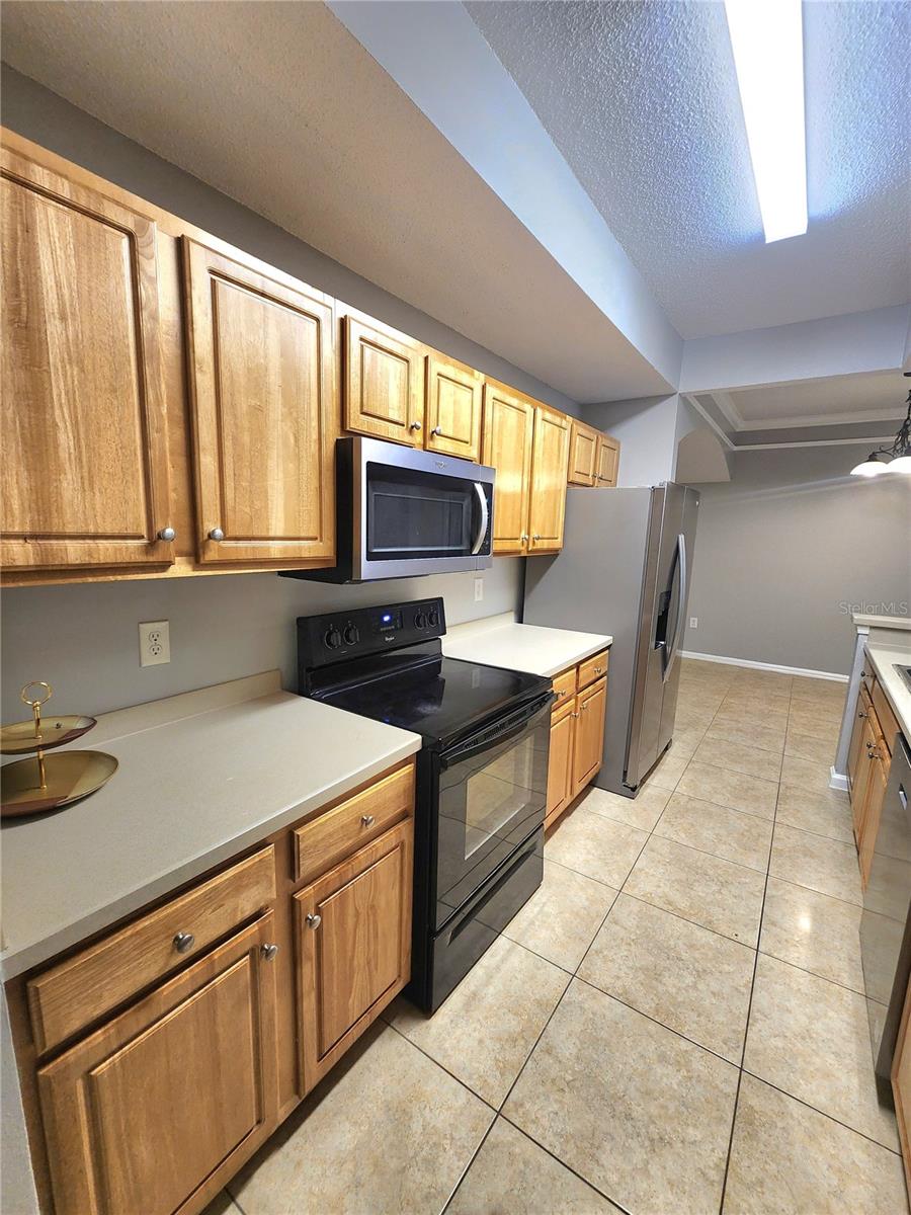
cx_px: 456
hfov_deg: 89.9
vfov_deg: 106.2
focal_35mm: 13
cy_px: 608
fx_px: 456
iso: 200
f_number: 2.2
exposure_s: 1/60.2
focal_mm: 2.2
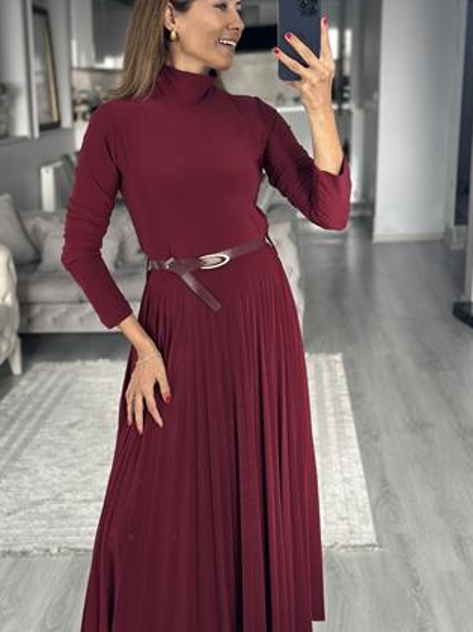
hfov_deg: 25.2
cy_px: 294
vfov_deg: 33.2
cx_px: 196
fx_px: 1057
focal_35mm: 58
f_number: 1.78
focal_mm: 6.86
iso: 160
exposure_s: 1/60
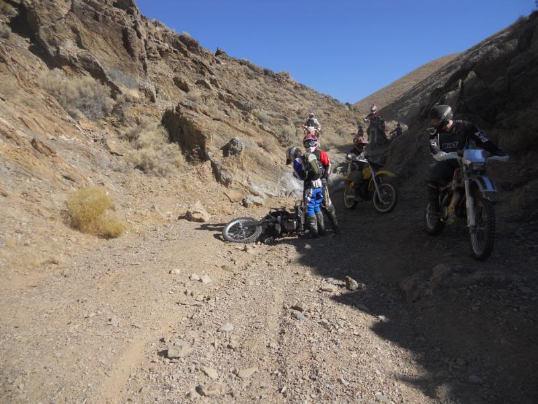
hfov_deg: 65.3
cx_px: 269
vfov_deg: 51.4
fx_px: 420
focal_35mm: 27
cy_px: 202
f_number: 3.2
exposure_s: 1/1250
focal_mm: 4.9
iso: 80
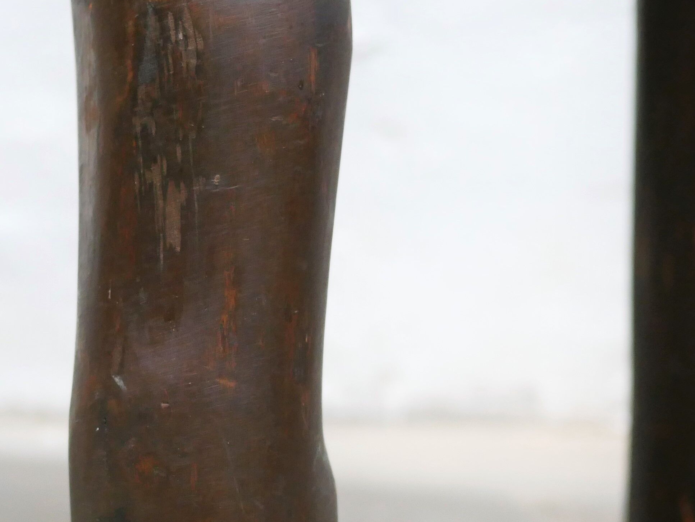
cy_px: 390
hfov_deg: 20.5
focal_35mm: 95
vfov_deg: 15.5
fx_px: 1908
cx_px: 204
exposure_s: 1/60
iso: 1000
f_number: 1.7
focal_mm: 20
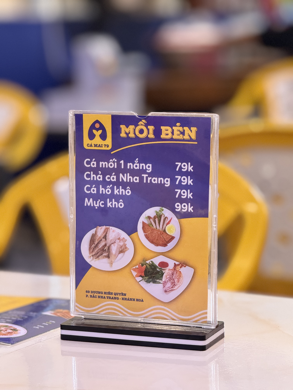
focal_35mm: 120
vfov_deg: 16.4
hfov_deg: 12.3
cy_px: 195
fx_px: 1354
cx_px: 146
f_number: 2.8
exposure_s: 1/50
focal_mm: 15.66
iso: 500
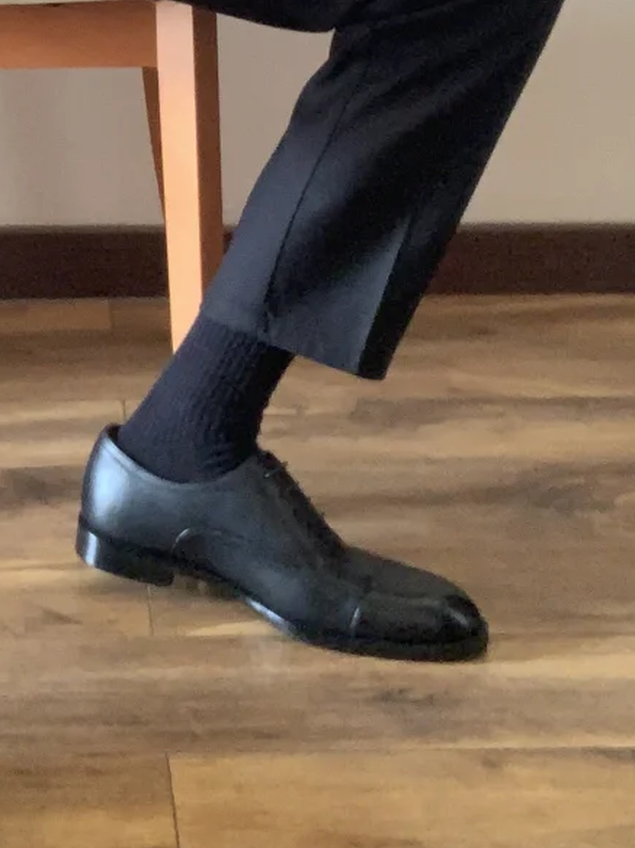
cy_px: 65
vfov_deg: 24.0
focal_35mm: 79
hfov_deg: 18.3
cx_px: 36
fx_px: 1933
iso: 250
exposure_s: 1/60
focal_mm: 2.87
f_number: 2.2
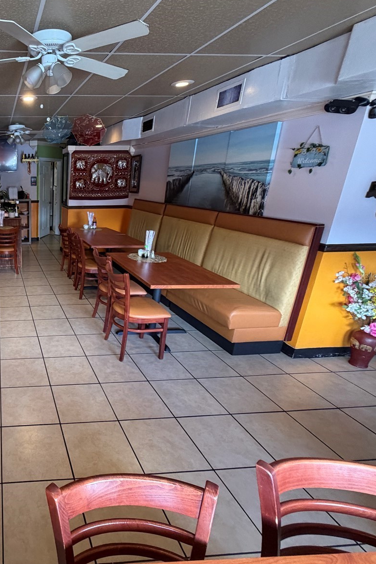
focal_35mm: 20
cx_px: 14
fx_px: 313
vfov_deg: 84.0
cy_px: 276
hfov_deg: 51.7
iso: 250
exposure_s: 1/60
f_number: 2.2
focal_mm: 2.22
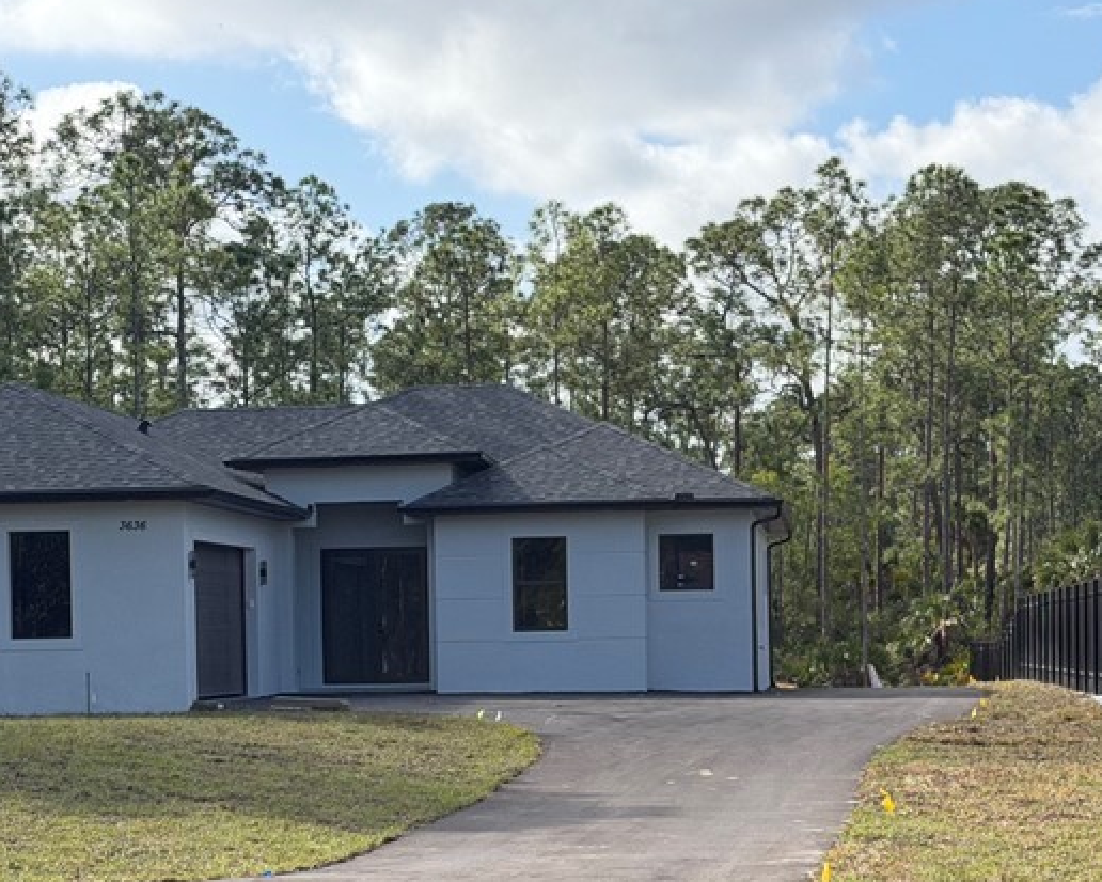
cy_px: 690
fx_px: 3034
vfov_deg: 16.4
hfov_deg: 20.6
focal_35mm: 93
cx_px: 510
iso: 100
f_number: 1.78
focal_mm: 6.76
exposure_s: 1/5208
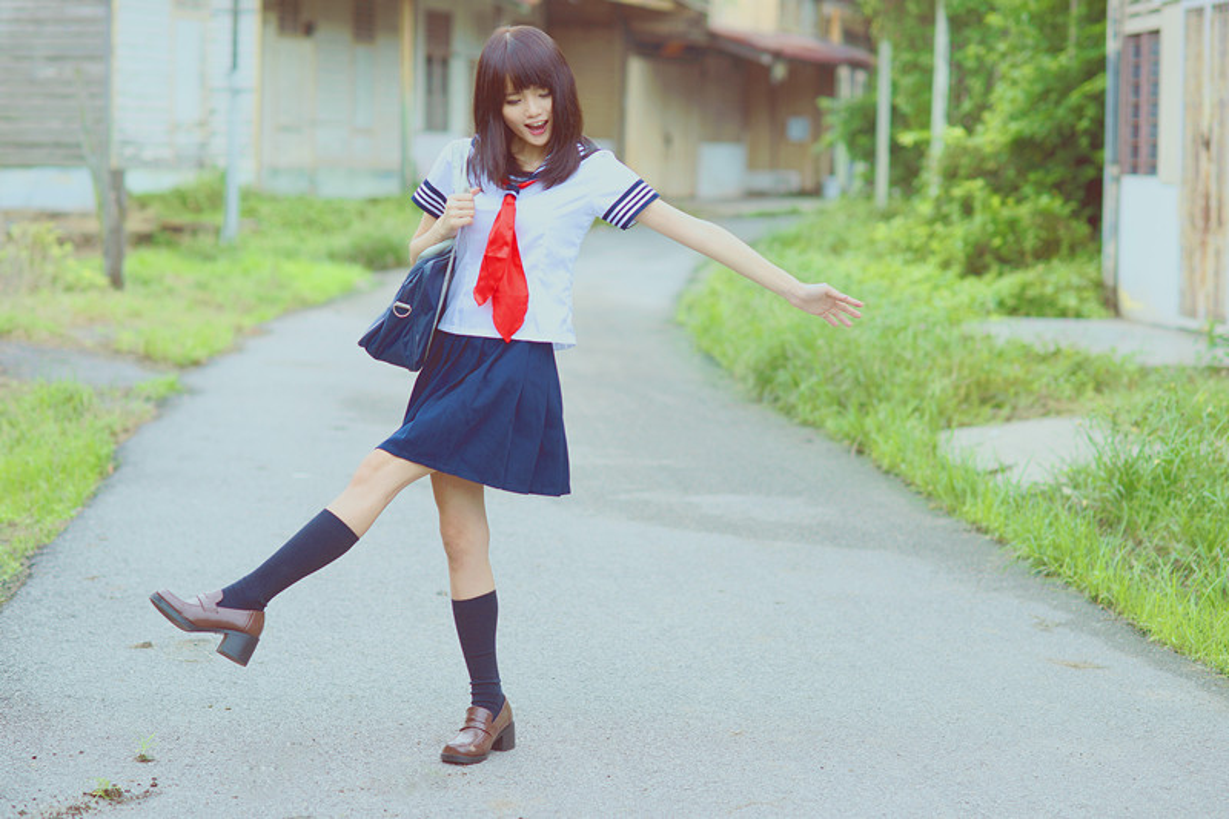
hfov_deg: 23.9
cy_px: 410
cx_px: 614
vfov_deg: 16.1
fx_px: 2901
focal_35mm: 85
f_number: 2.8
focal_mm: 85
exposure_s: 1/400
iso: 100
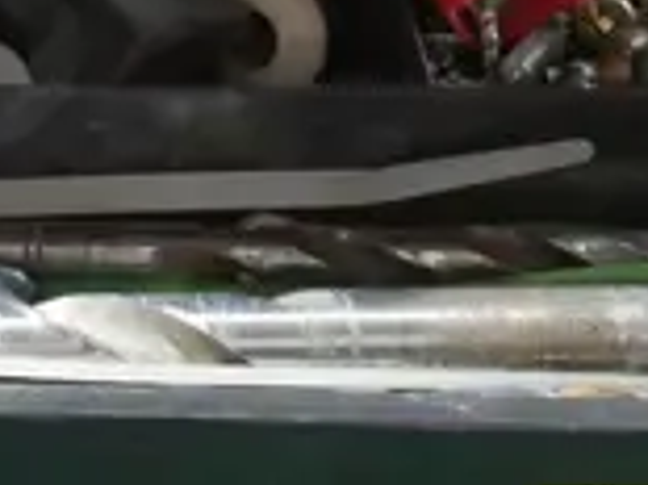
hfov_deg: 7.3
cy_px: 420
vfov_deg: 5.6
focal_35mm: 265
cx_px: -523
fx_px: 4957
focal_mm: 20
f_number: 4.4
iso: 1600
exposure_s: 1/60
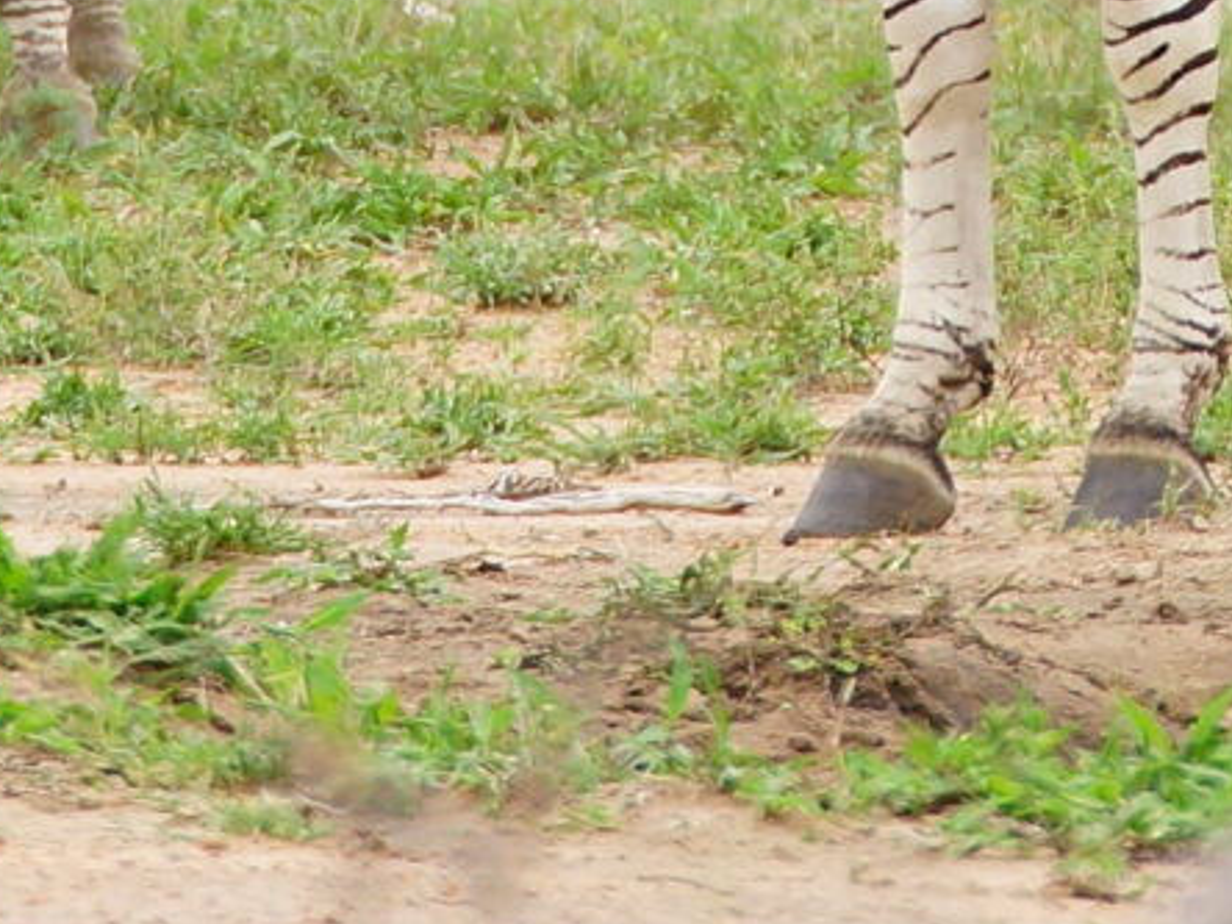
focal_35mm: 1662
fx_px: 59151
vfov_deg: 0.9
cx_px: 1024
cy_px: -1228
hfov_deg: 1.2
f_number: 4
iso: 320
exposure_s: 1/320
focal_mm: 200
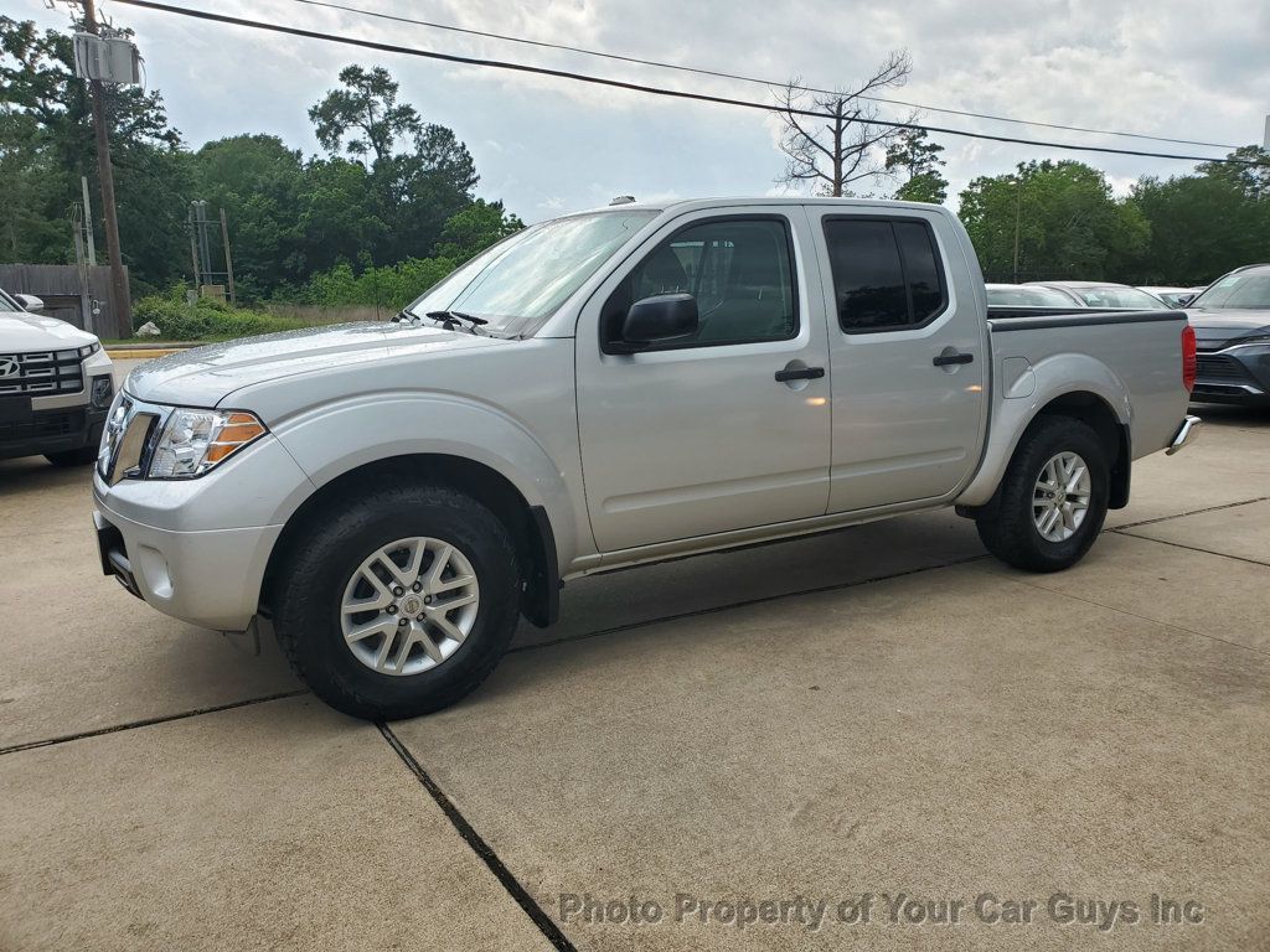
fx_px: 954
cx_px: 635
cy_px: 476
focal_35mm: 26
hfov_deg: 67.3
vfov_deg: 53.1
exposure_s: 1/957
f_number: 2.4
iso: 50
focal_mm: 4.3
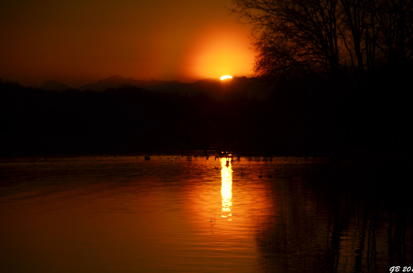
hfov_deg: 12.4
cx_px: 213
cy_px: 143
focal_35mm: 167
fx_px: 1906
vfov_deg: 8.2
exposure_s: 1/2000
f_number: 5.6
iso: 100
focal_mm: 105
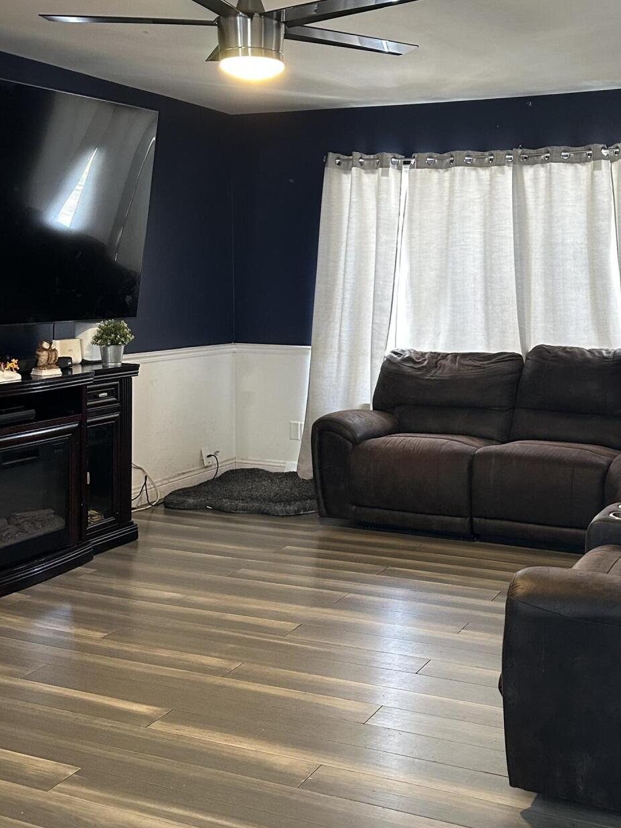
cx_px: 461
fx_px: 933
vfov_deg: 47.6
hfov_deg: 36.0
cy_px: 339
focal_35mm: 39
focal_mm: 6.86
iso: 320
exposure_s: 1/60
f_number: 1.78
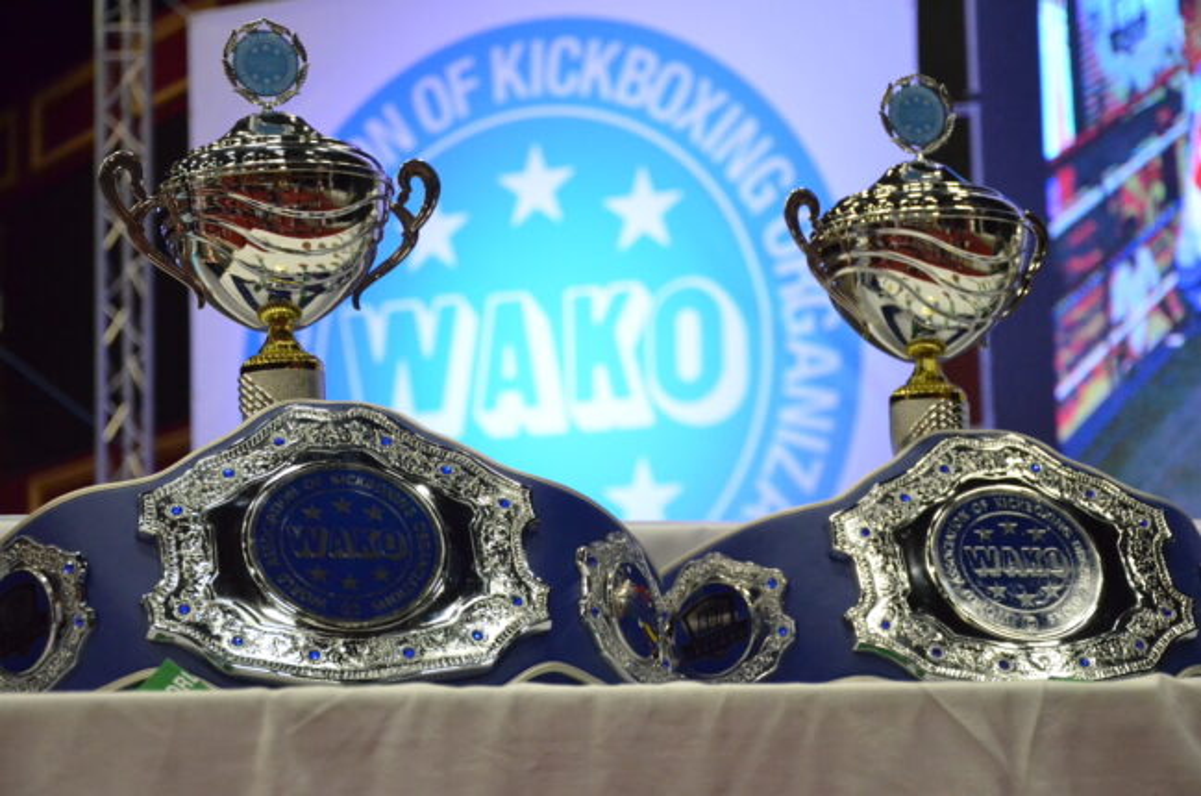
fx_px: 3096
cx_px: 600
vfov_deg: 14.6
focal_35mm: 93
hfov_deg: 22.0
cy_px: 398
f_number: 5.3
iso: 5000
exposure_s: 1/200
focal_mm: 62
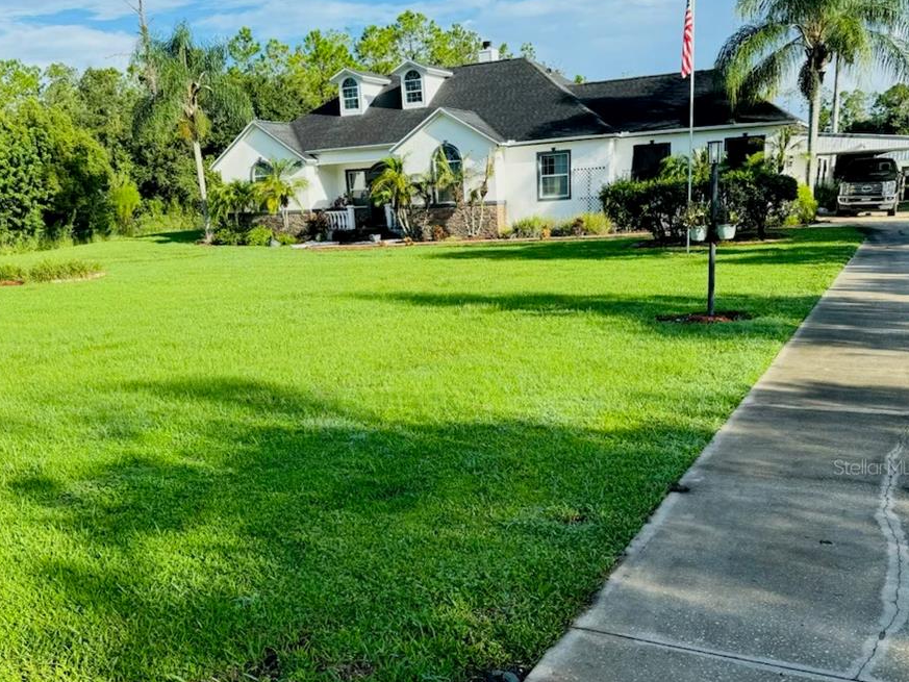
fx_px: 867
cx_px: 457
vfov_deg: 42.3
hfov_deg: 55.3
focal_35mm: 33
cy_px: 466
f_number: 1.78
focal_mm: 6.76
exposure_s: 1/1721
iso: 80
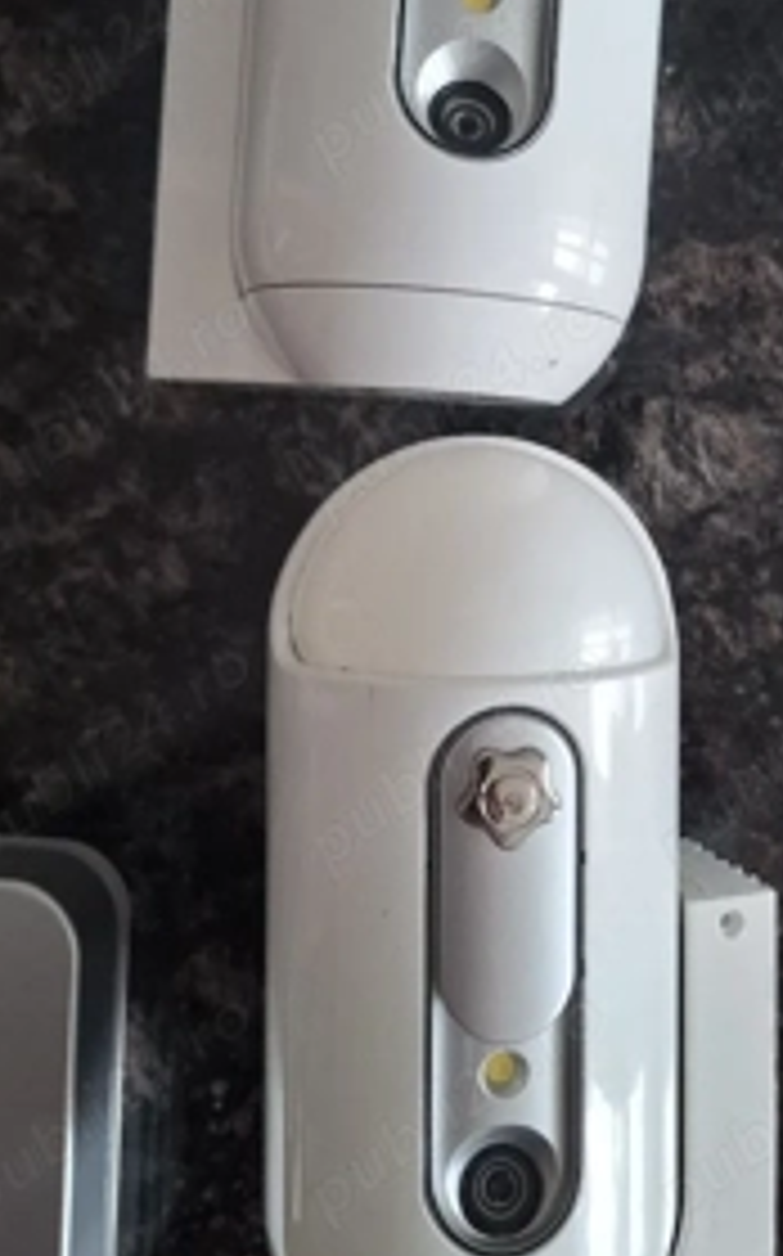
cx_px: 544
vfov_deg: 54.6
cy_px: 459
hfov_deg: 35.7
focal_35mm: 35
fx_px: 1197
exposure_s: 1/120
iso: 200
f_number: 1.8
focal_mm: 5.54
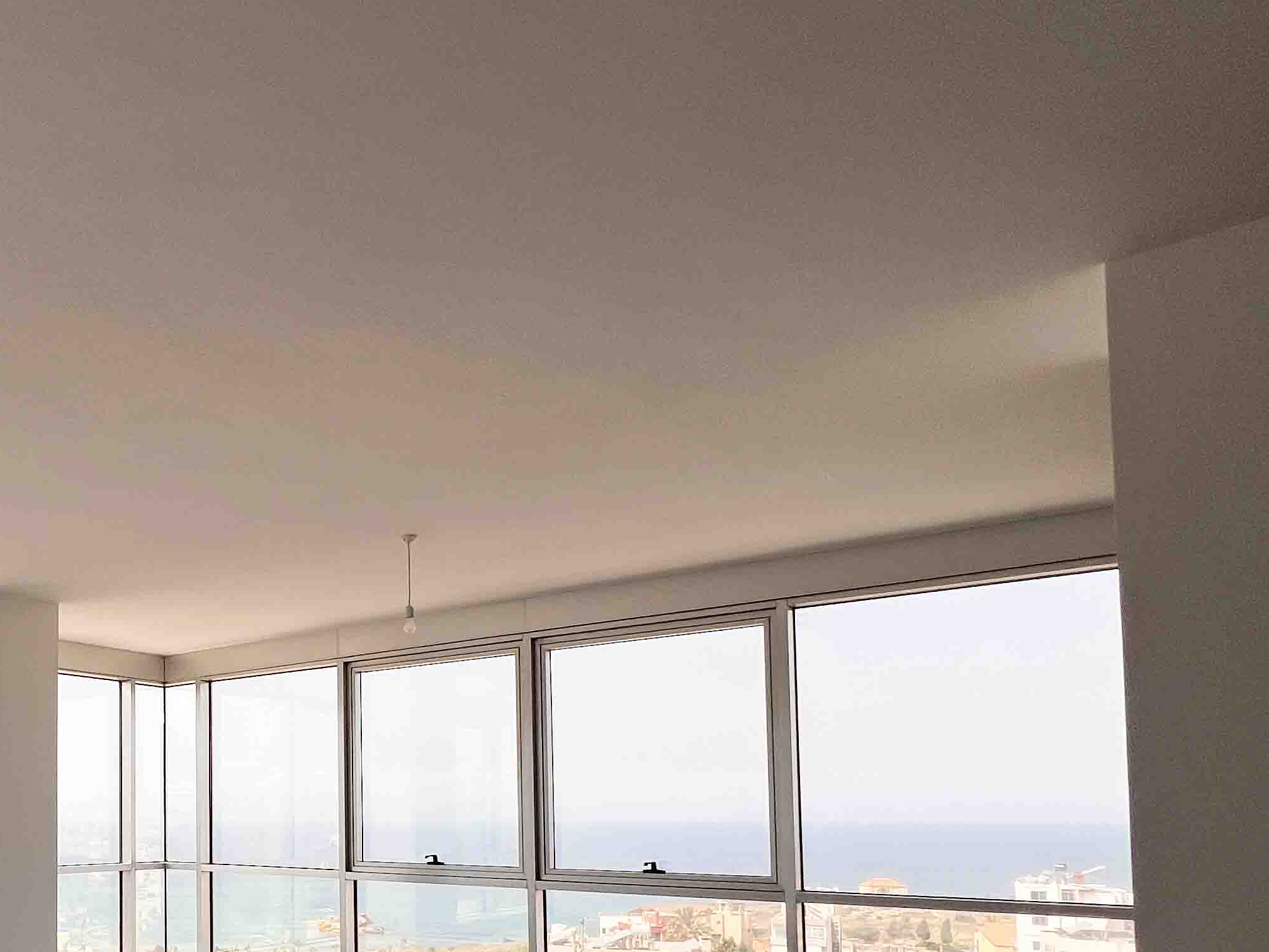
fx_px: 953
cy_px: 771
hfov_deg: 57.1
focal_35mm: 26
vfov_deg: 49.7
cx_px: 108
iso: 32
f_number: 1.8
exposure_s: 1/285
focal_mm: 1.57
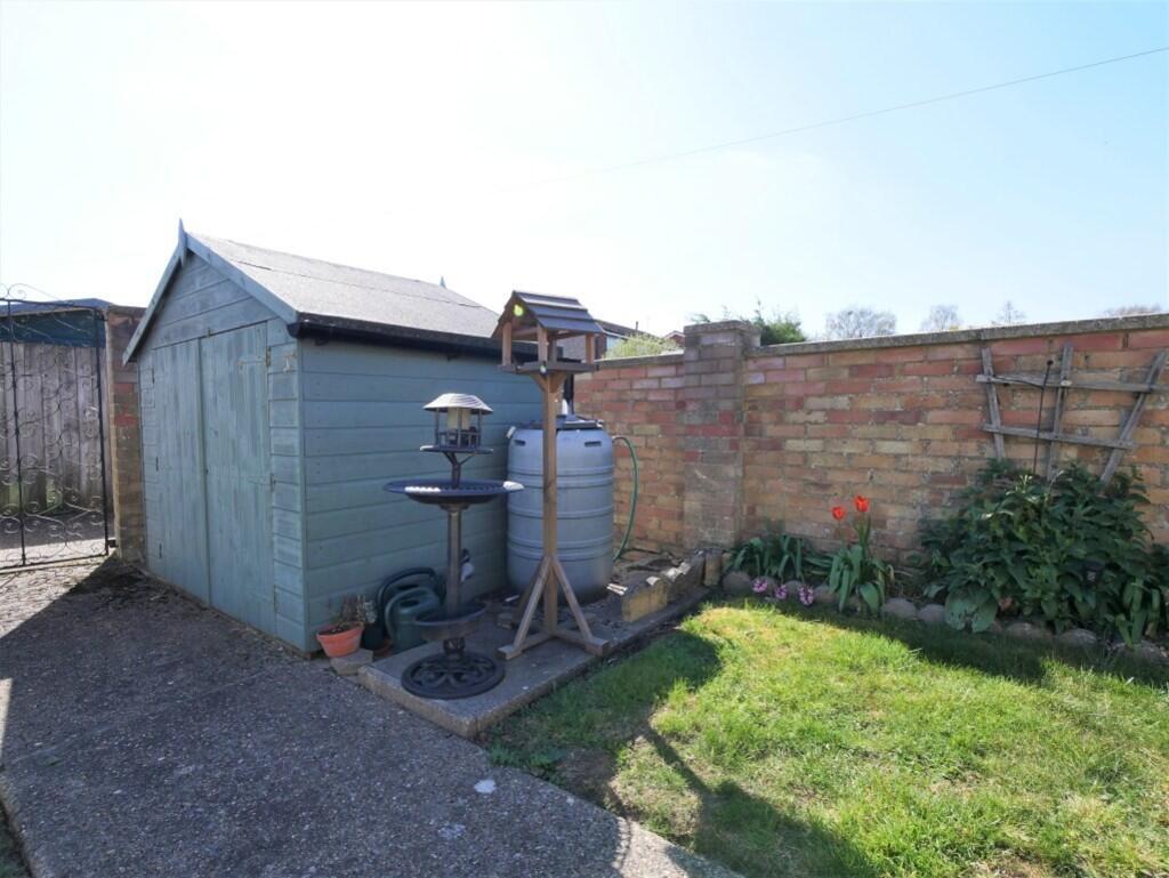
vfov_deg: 78.2
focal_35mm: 16
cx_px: 584
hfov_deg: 94.5
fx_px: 541
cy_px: 439
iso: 200
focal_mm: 8
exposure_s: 1/320
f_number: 6.3
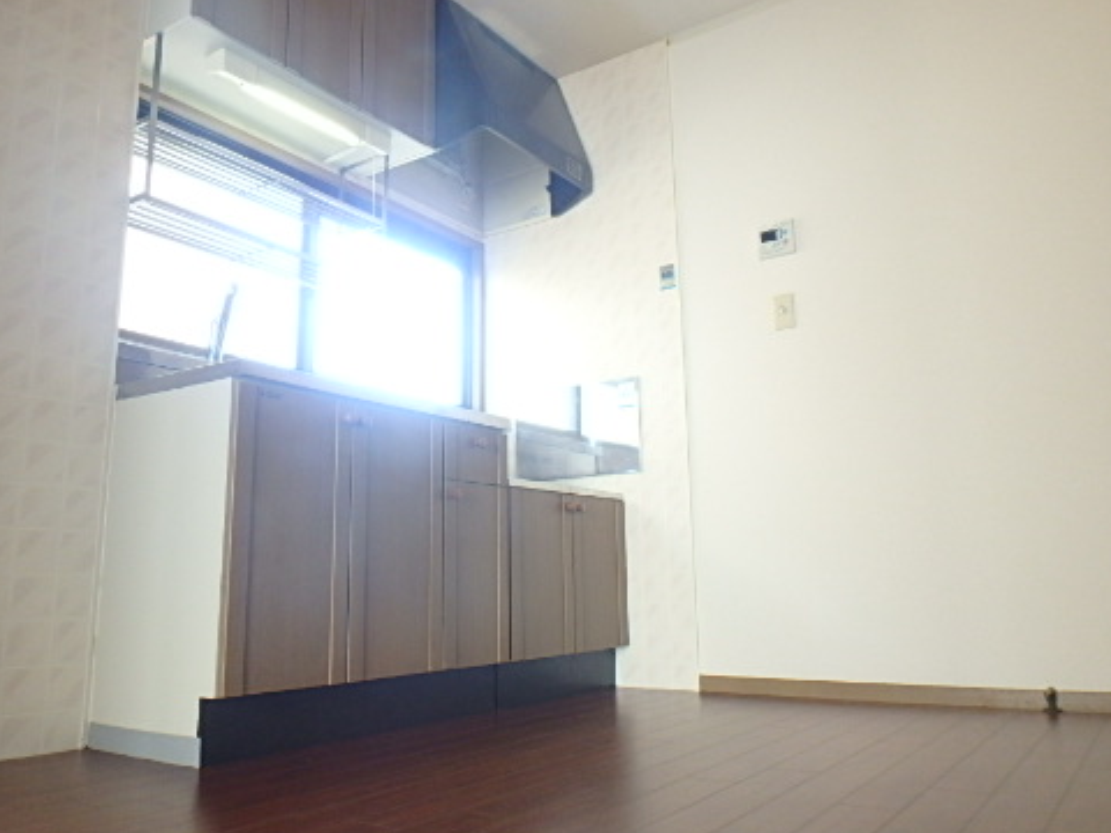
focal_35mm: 28
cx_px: 507
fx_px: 899
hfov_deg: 63.3
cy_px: 419
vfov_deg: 49.7
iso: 320
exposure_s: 1/30
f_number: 3.5
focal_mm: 3.7
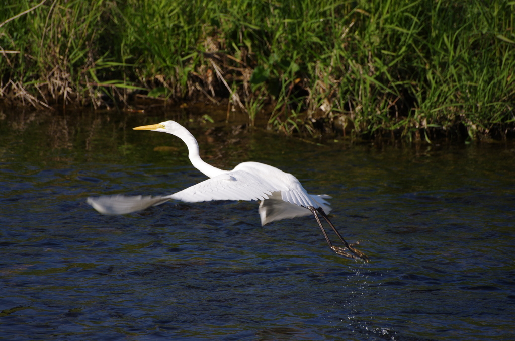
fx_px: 6423
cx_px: 258
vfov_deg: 3.0
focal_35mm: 450
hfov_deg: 4.6
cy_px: 170
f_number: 5.6
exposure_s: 1/500
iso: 100
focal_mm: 300
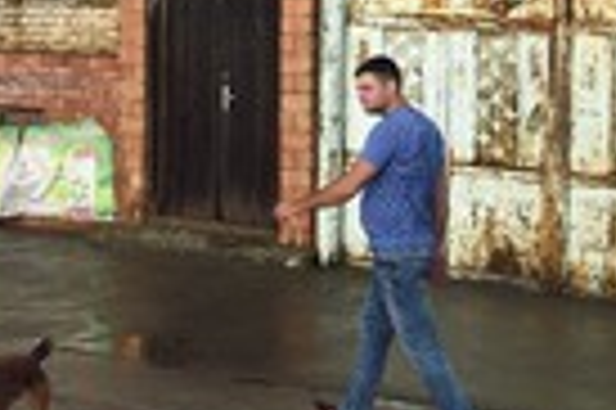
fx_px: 1624
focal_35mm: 95
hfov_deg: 20.4
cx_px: -85
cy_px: -45
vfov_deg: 14.0
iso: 800
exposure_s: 1/200
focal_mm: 31
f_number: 10
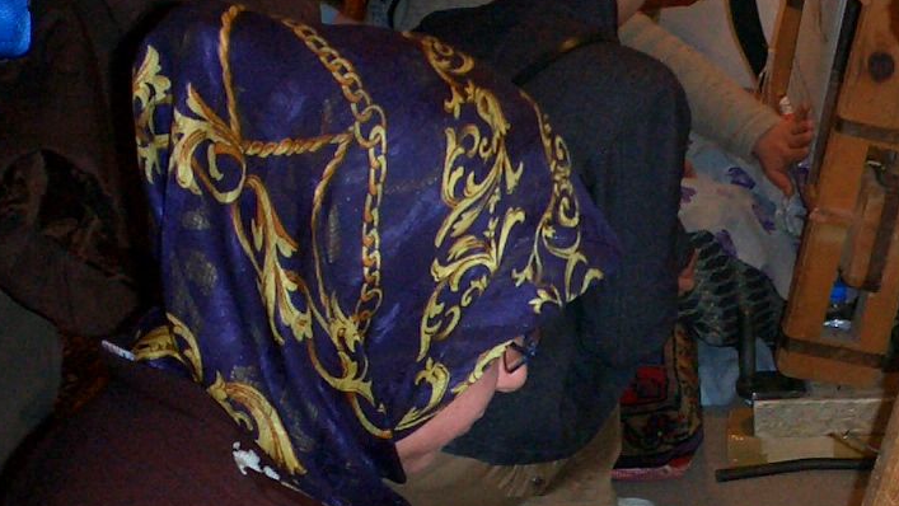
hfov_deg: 28.4
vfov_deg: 16.4
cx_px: 718
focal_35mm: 73
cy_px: 439
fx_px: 1740
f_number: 3.5
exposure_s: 1/40
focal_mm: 5.6
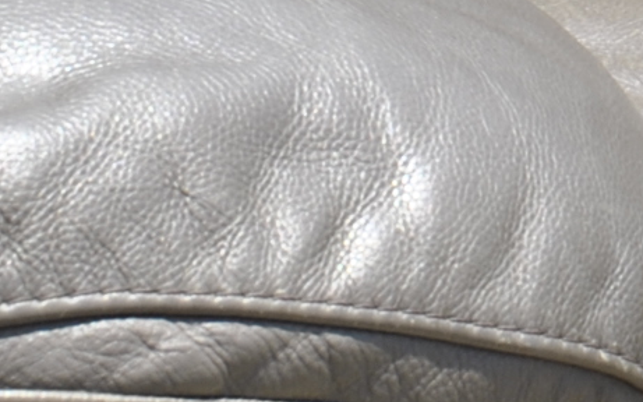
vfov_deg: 4.5
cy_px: -490
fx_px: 5064
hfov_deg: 7.1
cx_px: 982
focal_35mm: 289
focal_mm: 30
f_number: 13
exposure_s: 1/100
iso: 100
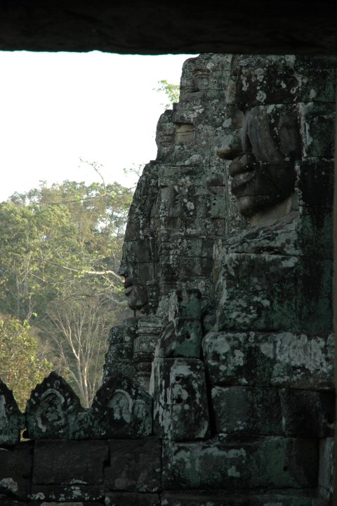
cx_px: 168
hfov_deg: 13.0
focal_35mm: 105
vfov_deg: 19.5
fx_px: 1474
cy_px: 253
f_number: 6.3
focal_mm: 70
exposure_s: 1/160
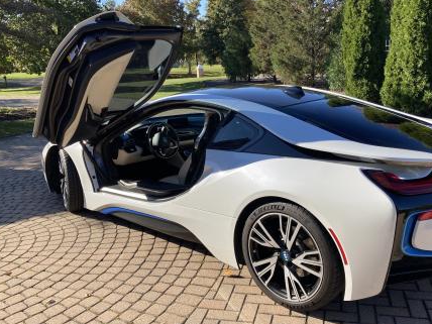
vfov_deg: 42.9
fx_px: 412
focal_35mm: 33
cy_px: 158
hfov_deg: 55.2
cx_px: 244
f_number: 1.8
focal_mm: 3.99
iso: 20
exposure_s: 1/1104
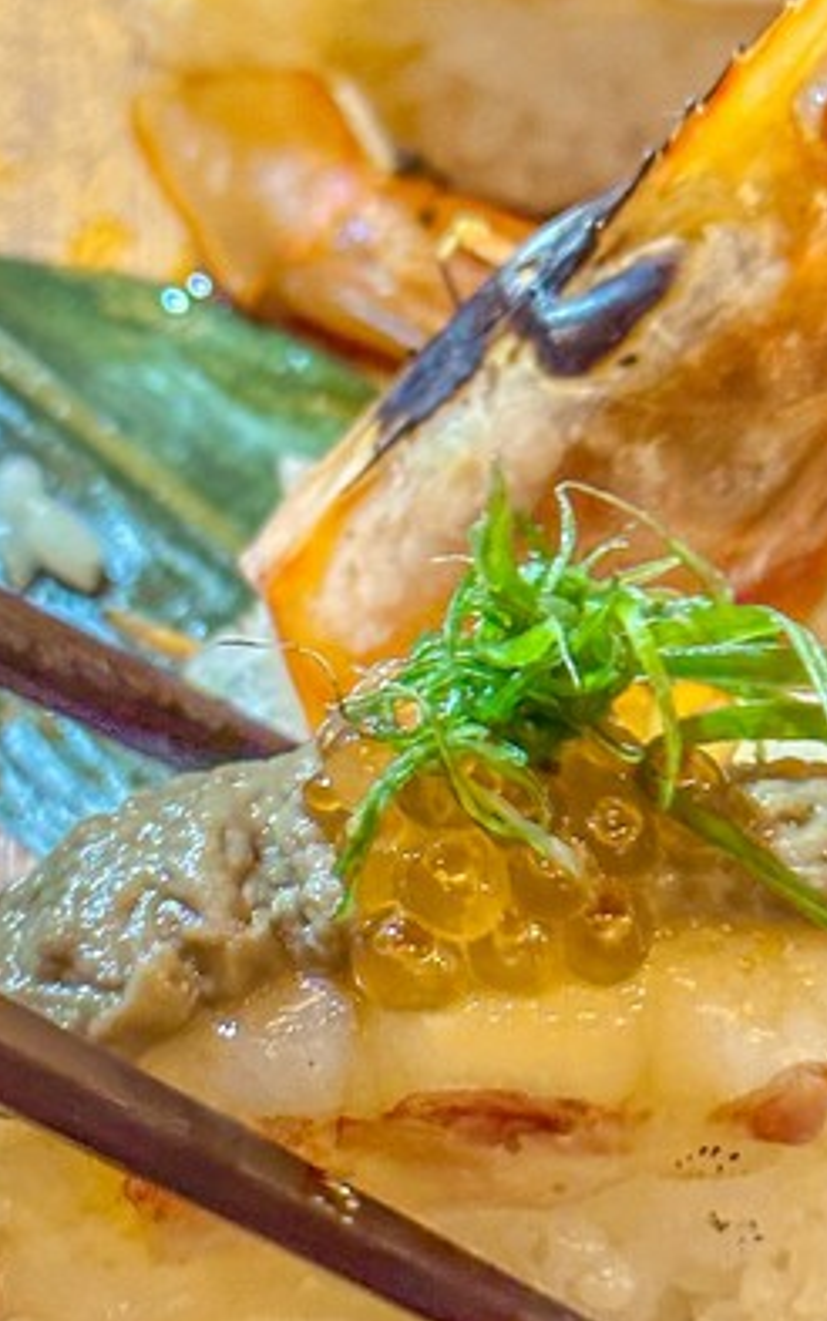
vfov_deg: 18.9
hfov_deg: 11.9
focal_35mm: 110
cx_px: 523
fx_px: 3962
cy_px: 716
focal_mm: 6.86
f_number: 1.8
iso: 250
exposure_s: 1/40
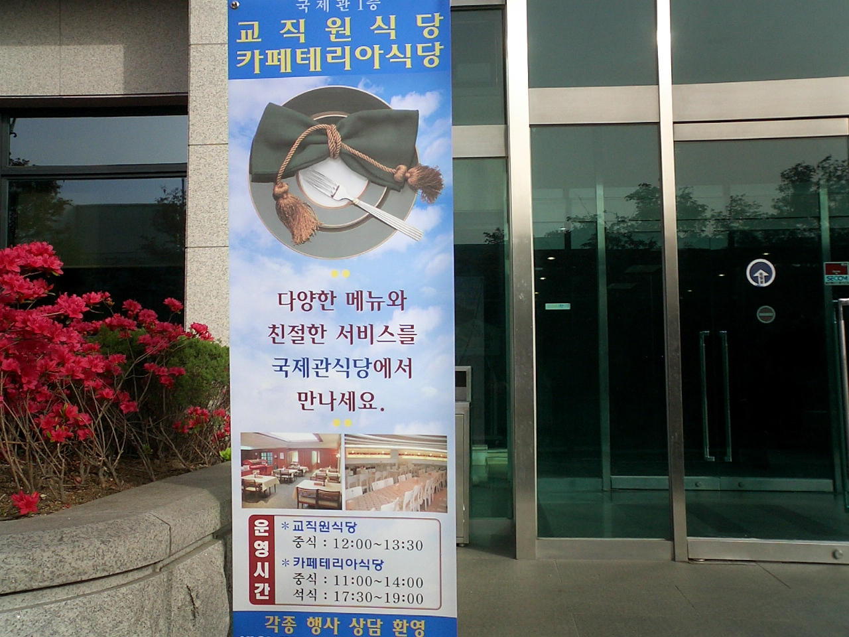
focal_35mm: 37
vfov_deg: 38.7
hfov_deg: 50.1
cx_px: 424
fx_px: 907
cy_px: 318
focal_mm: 5.6
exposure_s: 1/500
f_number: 3.5
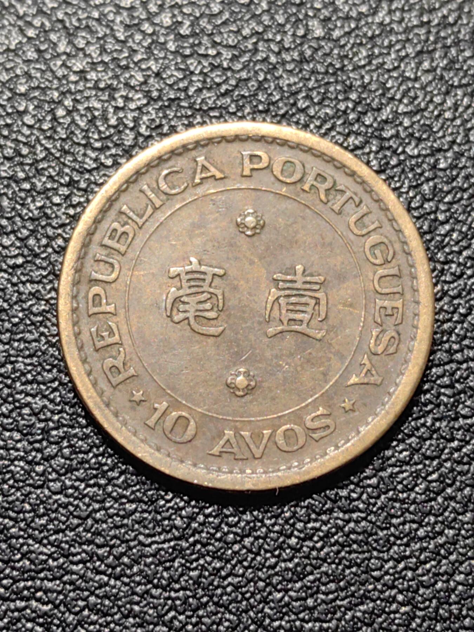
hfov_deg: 17.8
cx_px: 237
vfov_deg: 23.6
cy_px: 316
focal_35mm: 83
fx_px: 1515
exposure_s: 1/100
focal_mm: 5.75
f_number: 2
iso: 80
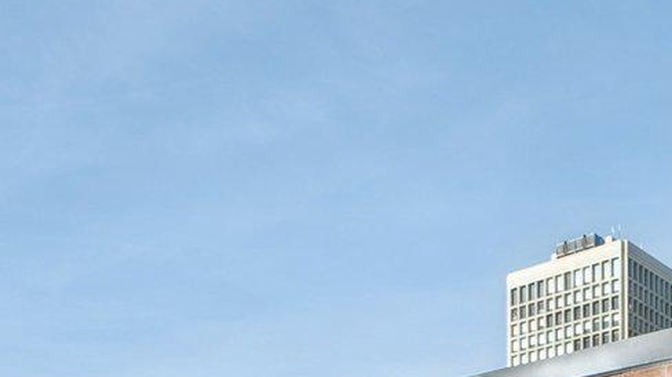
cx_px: 419
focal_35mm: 66
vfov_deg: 15.3
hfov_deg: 31.8
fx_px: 1176
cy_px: 711
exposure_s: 1/170
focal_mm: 10
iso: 250
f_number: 8
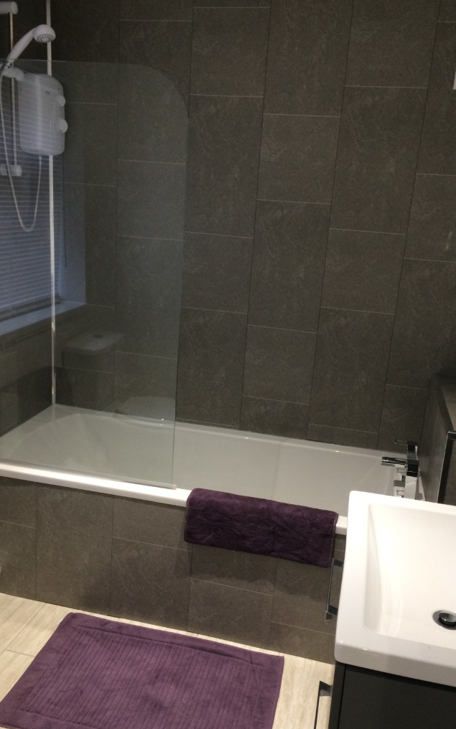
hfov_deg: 40.6
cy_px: 364
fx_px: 616
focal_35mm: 31
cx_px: 243
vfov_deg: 61.2
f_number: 2.2
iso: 160
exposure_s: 1/33
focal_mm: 4.15
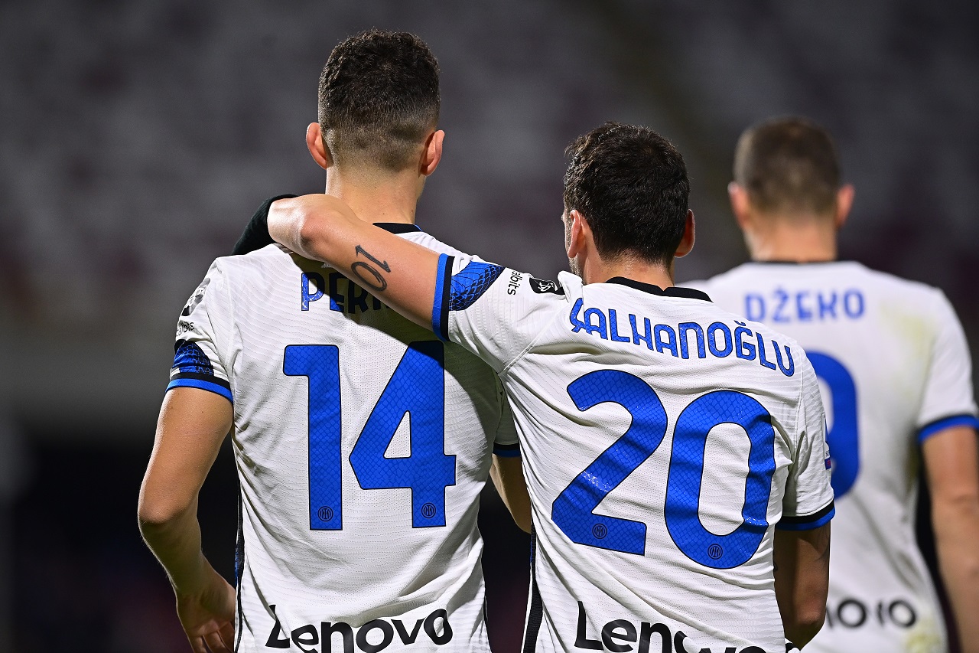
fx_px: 10876
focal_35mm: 400
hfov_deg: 5.2
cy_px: 326
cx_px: 490
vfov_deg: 3.4
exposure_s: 1/1600
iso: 2500
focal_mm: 400
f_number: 3.5
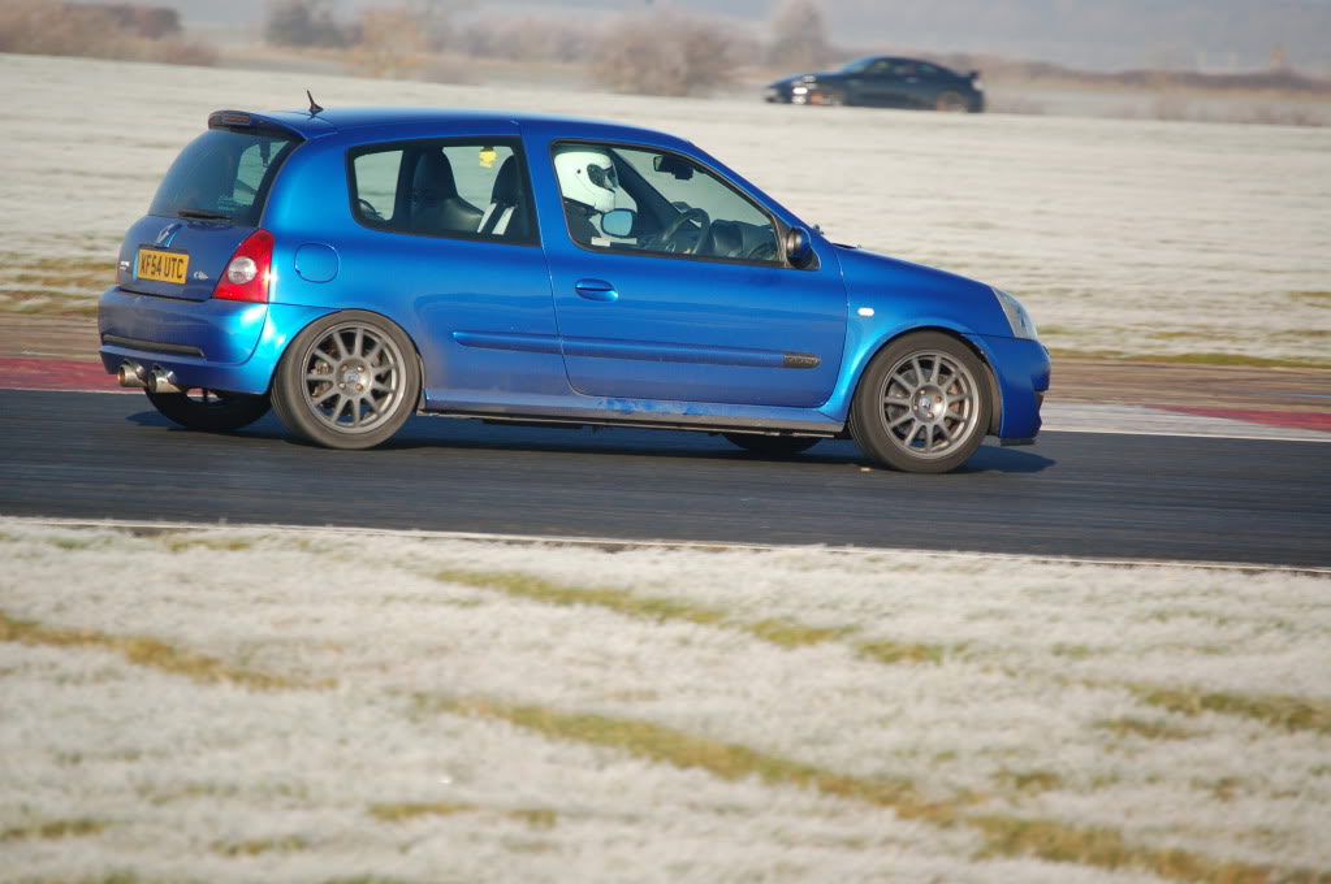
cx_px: 666
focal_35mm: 300
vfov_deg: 4.6
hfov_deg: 6.9
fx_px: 11081
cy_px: 442
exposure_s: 1/1000
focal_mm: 200
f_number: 5.6
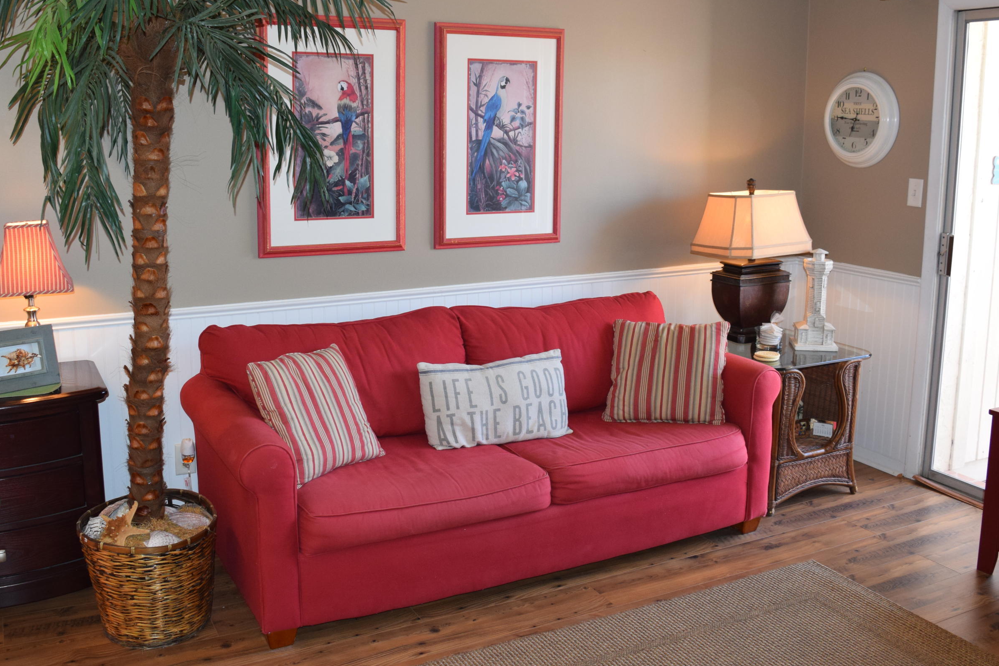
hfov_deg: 55.8
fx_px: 943
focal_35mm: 34
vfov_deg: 38.8
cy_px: 287
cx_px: 480
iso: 800
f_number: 4.5
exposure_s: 1/80
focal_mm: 18
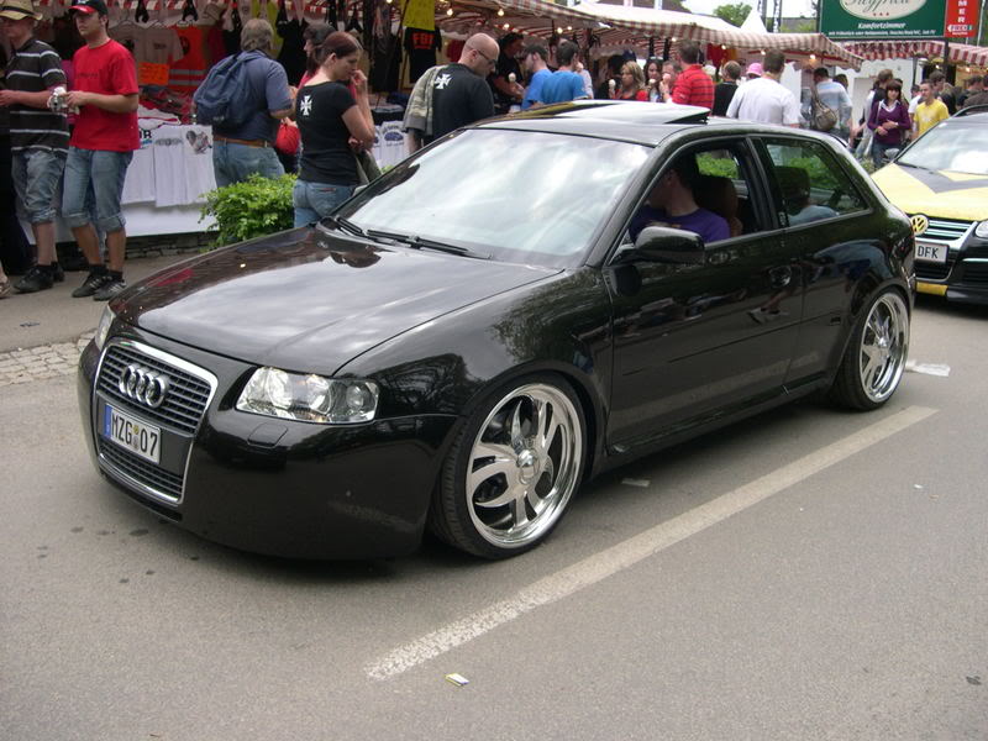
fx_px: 1085
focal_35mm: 38
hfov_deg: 49.0
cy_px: 370
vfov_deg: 37.7
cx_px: 494
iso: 100
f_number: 2.8
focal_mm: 8
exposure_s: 1/521
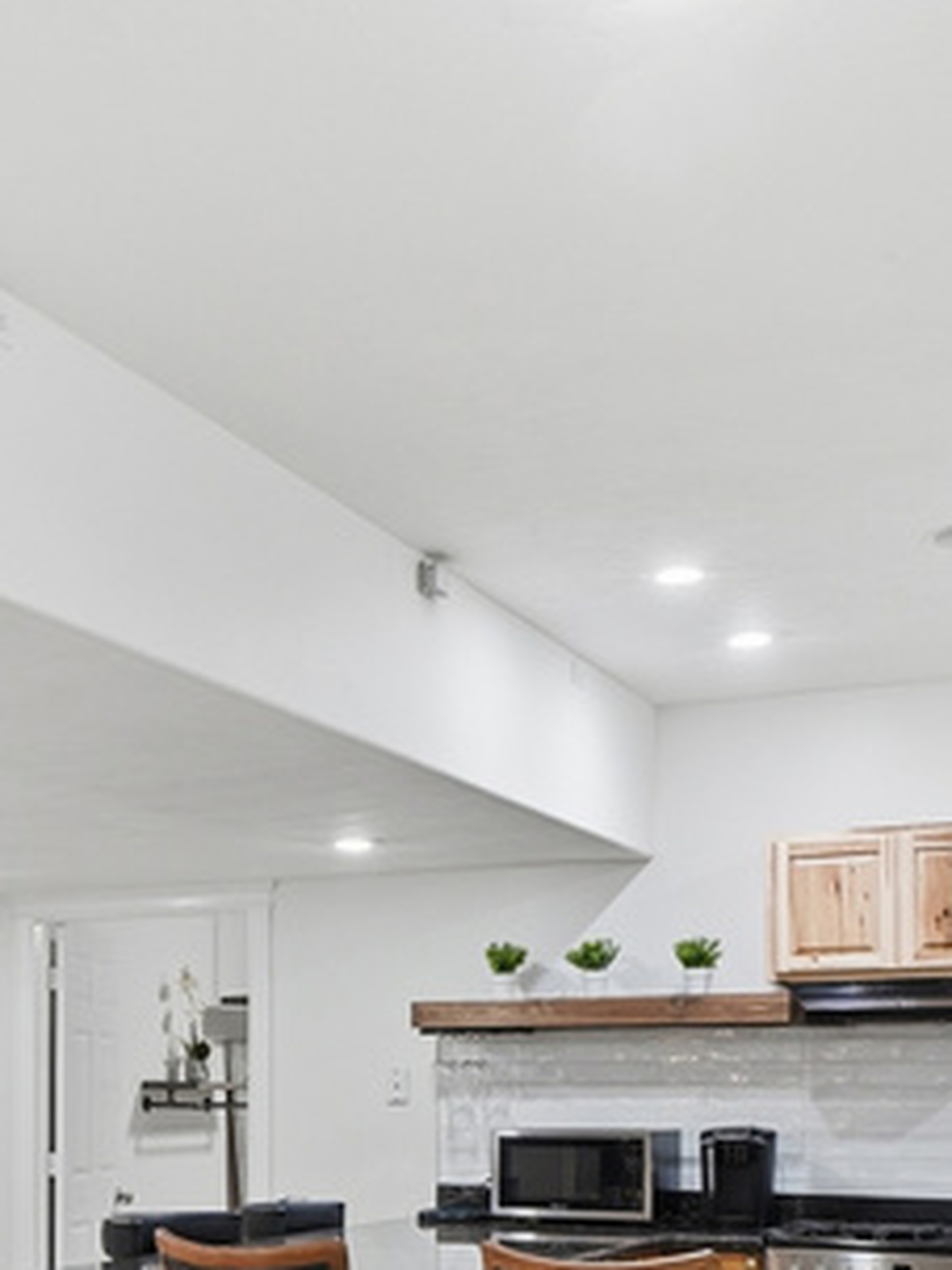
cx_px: -67
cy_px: 1134
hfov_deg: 26.1
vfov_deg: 34.8
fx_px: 1908
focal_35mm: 52
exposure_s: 1/60
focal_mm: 16
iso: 250
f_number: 9
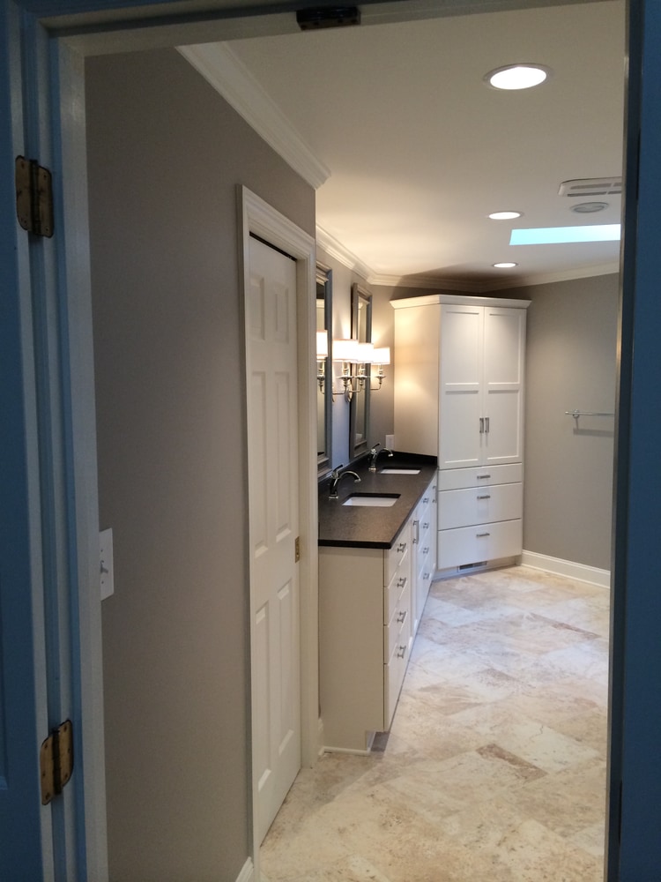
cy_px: 441
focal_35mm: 30
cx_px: 330
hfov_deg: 46.8
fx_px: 764
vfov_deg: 60.0
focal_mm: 4.12
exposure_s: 1/30
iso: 50
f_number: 2.2
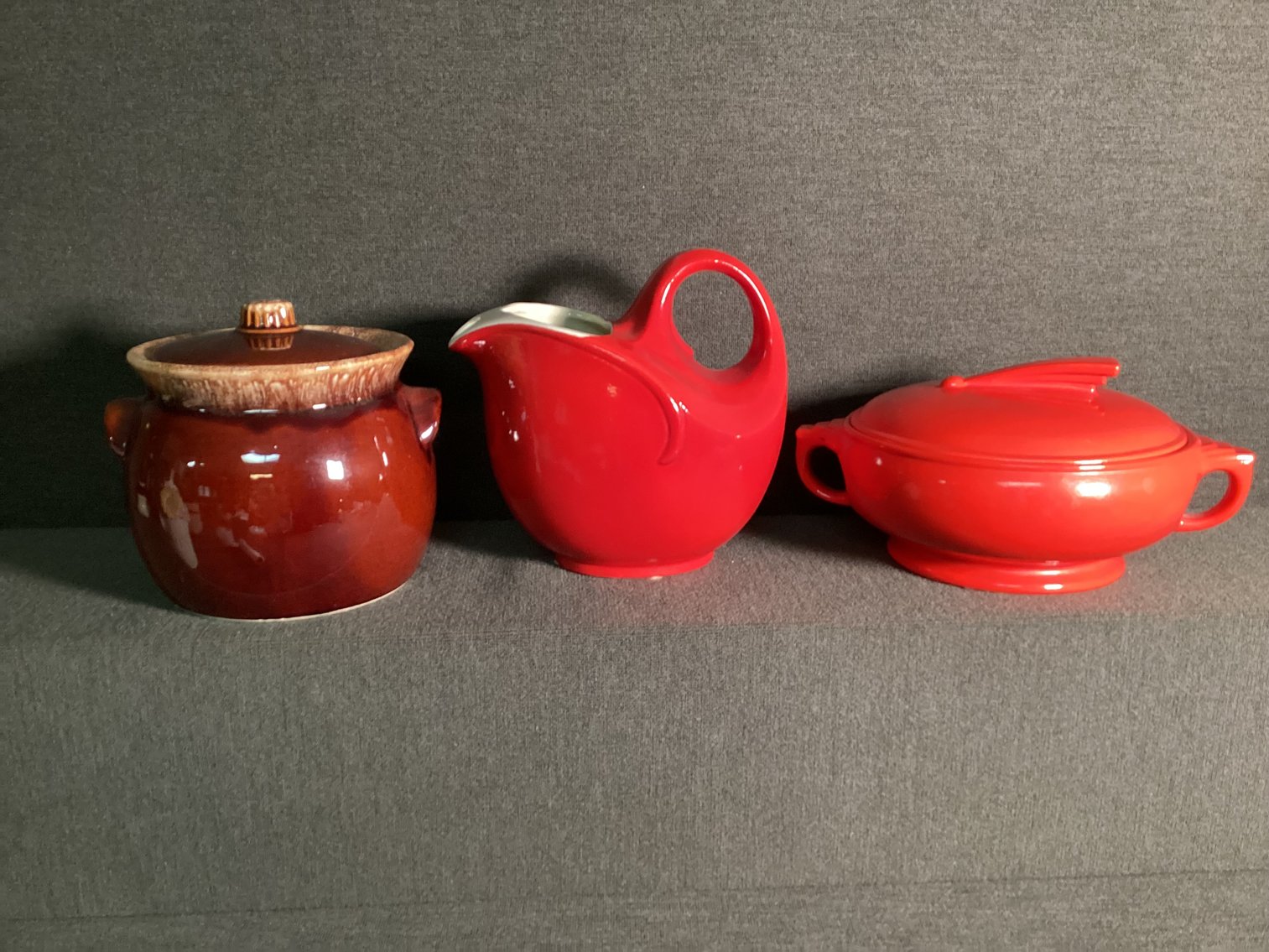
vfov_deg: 45.4
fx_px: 1137
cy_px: 476
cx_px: 634
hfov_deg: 58.3
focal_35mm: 31
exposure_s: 1/40
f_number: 2.4
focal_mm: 3.3
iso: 400
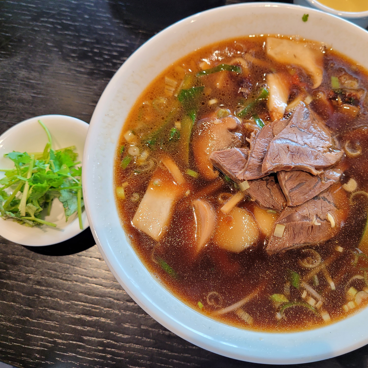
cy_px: 186
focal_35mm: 31
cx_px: 219
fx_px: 373
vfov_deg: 52.5
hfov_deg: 52.2
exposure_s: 1/120
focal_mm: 5.4
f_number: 1.8
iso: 200
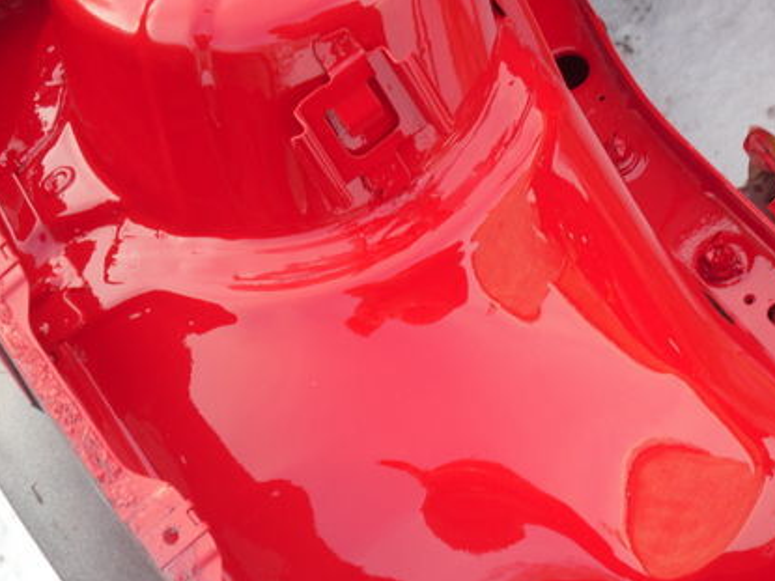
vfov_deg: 26.8
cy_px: 404
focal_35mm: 54
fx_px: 1209
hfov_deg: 34.9
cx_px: 560
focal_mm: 6.3
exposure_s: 1/90
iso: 100
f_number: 3
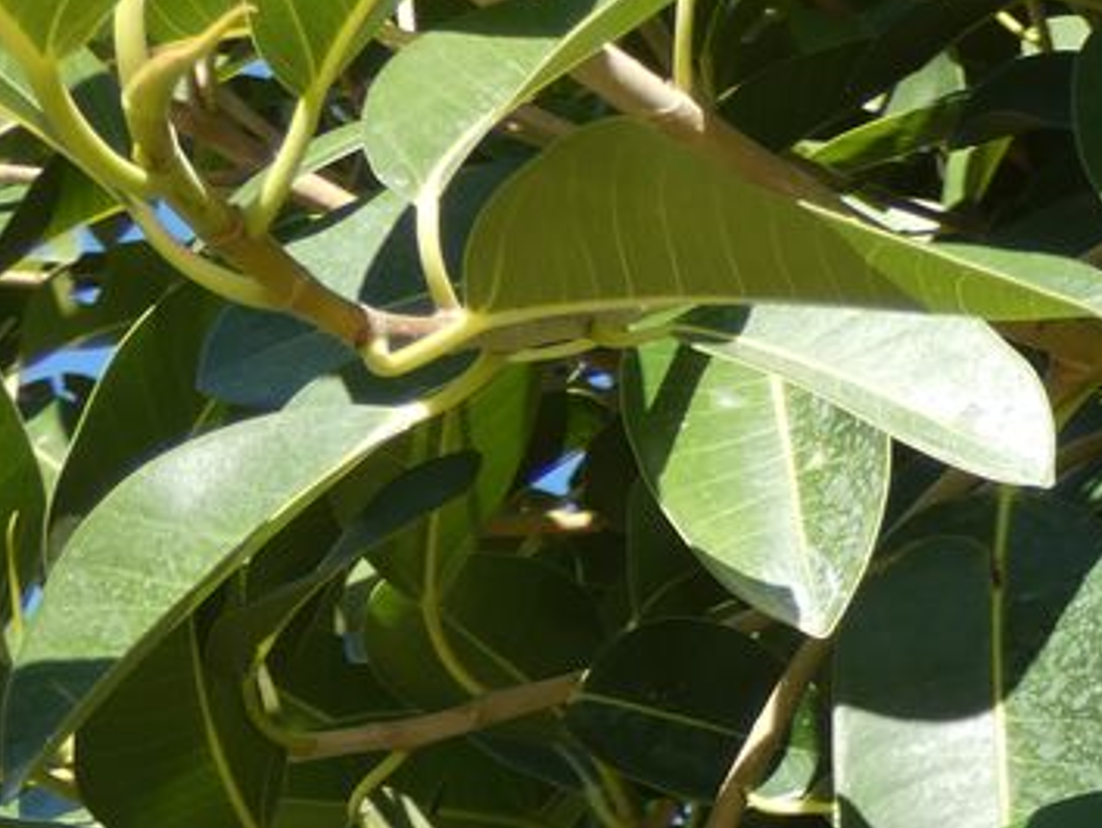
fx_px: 5416
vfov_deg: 8.5
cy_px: 1419
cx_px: 1725
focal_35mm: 170
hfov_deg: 11.1
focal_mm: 7.8
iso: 80
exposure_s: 1/320
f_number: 3.7
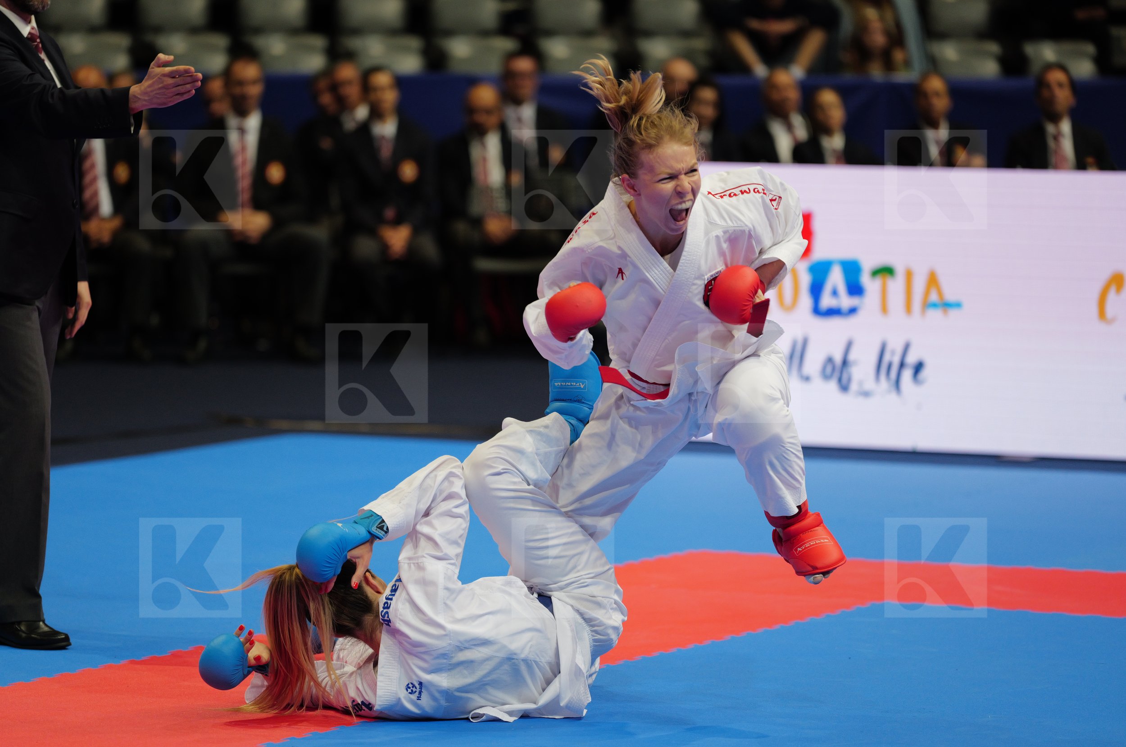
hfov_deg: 12.3
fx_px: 5215
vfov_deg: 8.2
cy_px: 374
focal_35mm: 167
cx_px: 563
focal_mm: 167
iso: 1600
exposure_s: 1/1000
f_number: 2.8
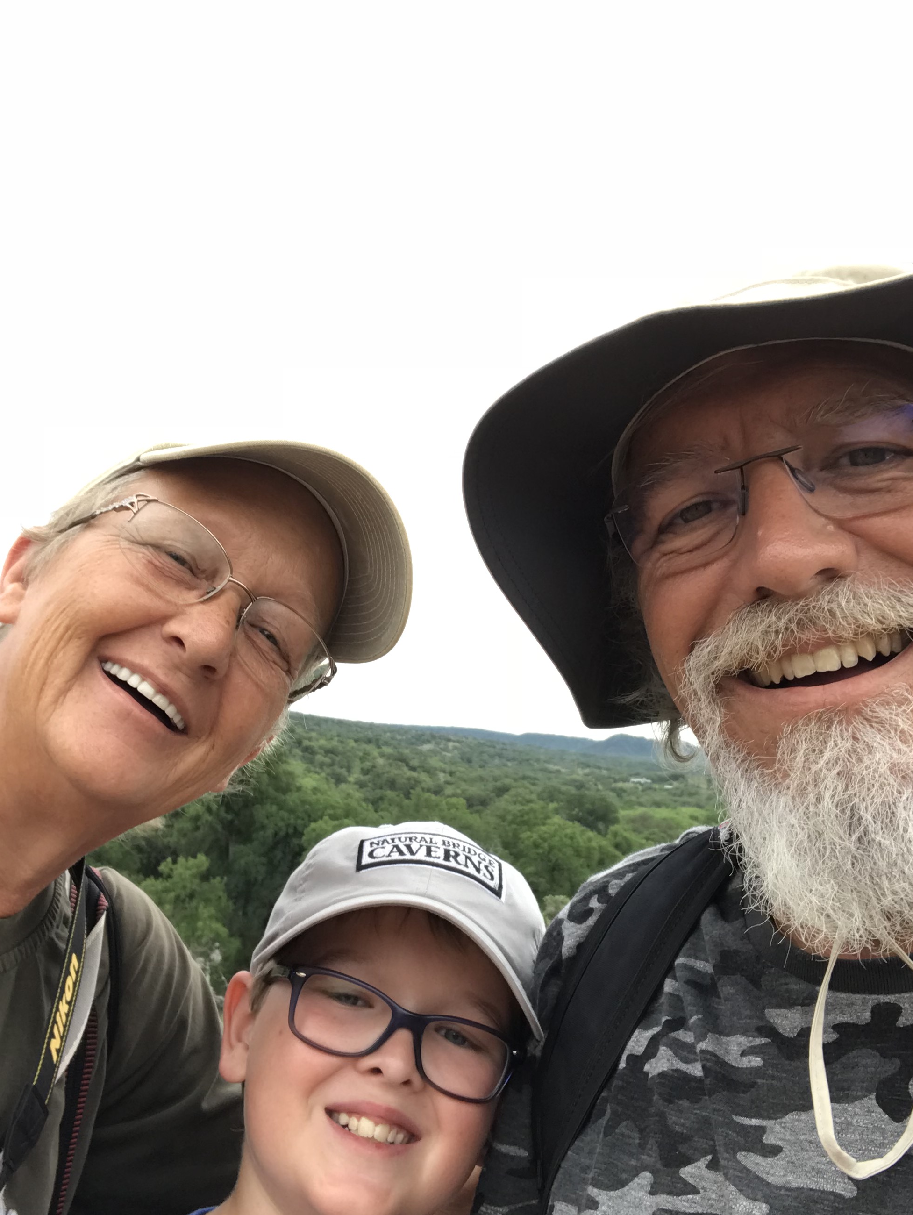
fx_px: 1335
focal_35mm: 38
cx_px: 459
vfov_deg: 48.9
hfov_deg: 37.8
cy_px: 611
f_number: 2.2
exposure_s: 1/218
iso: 25
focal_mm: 2.87
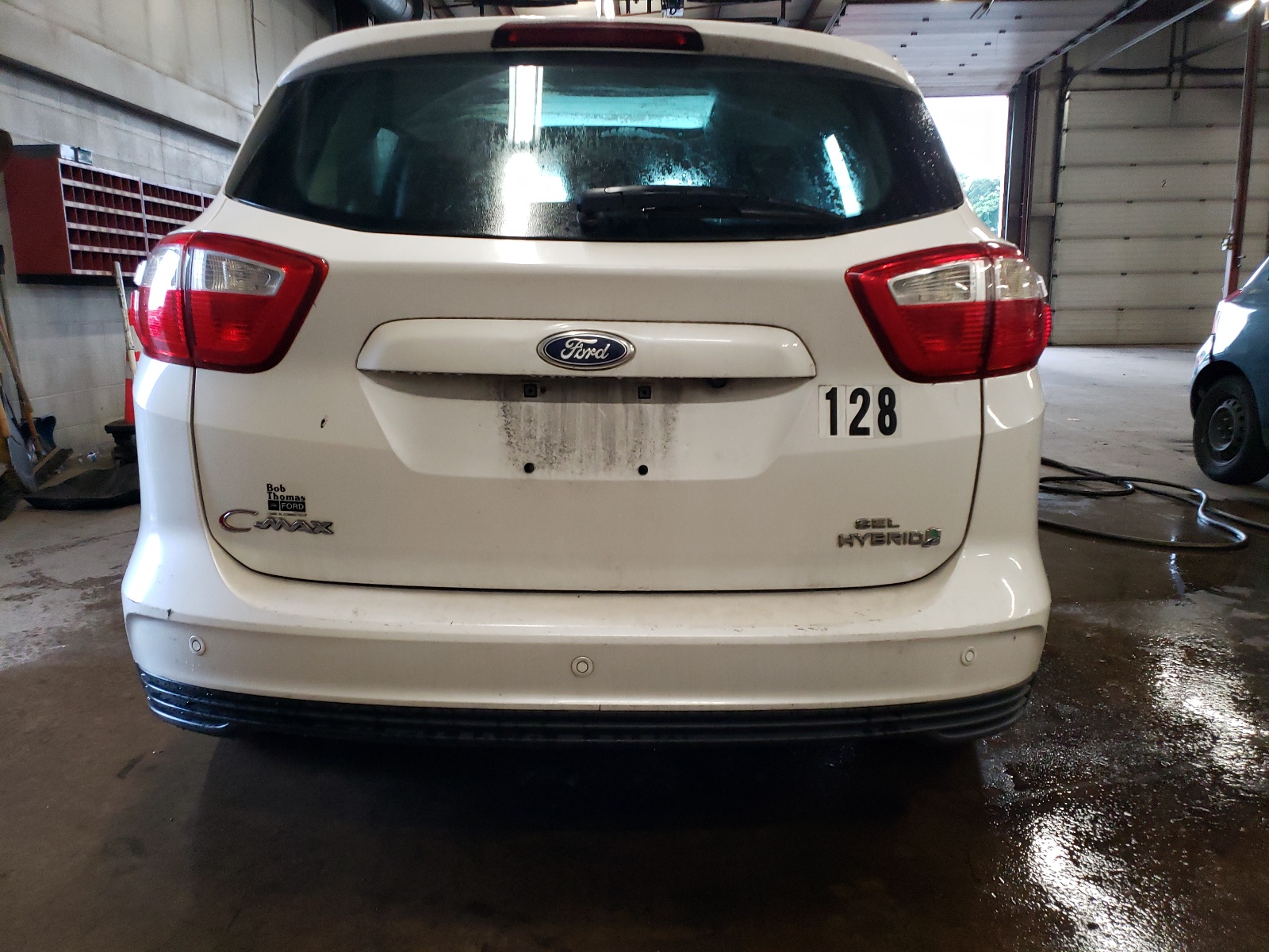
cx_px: 634
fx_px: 953
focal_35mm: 26
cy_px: 476
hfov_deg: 67.3
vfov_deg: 53.1
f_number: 1.5
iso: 265
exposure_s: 1/60.2
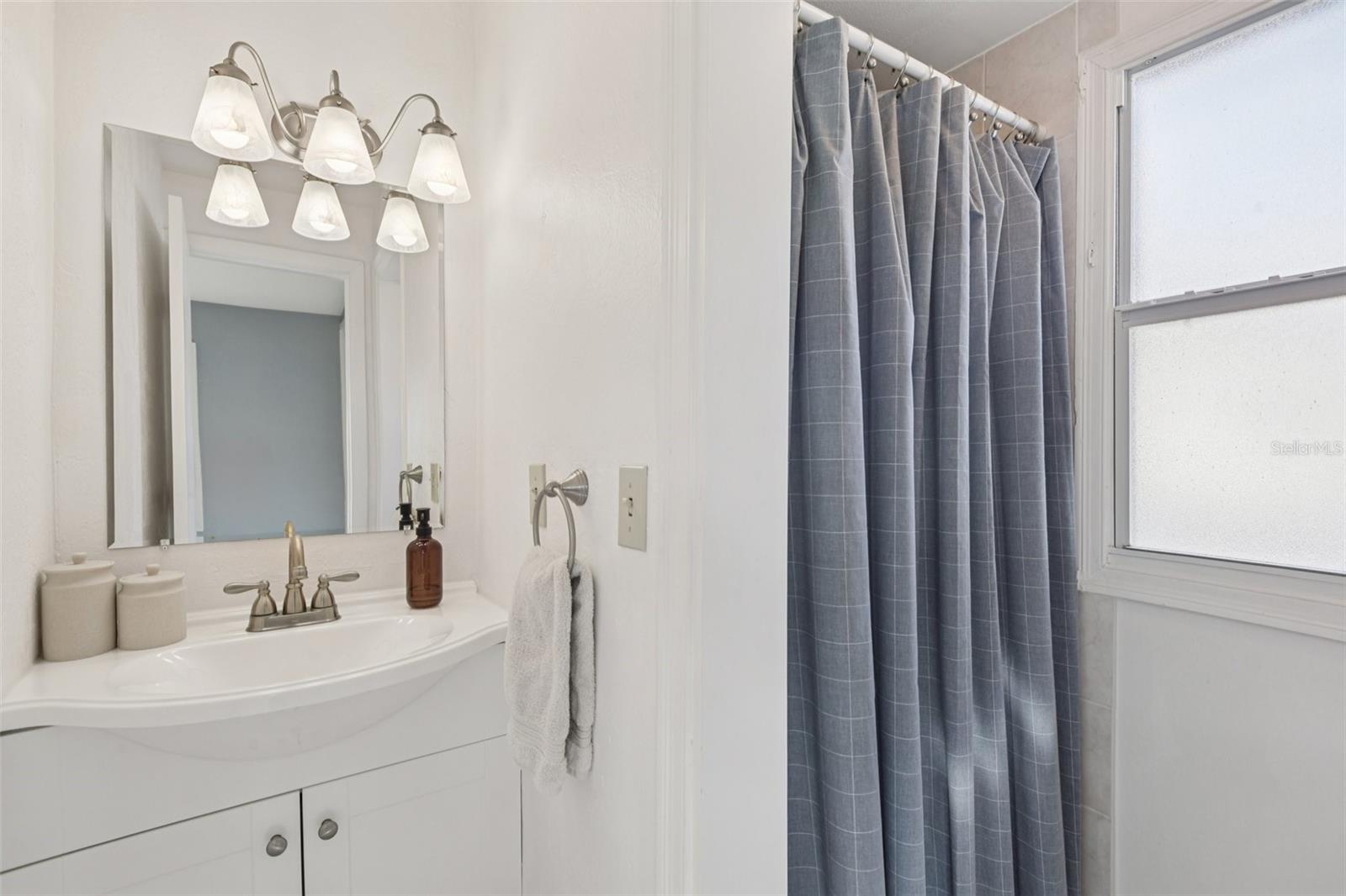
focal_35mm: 16
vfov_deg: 73.7
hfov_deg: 96.7
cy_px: 448
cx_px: 673
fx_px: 598
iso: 400
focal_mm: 16
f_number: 8
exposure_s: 1/125
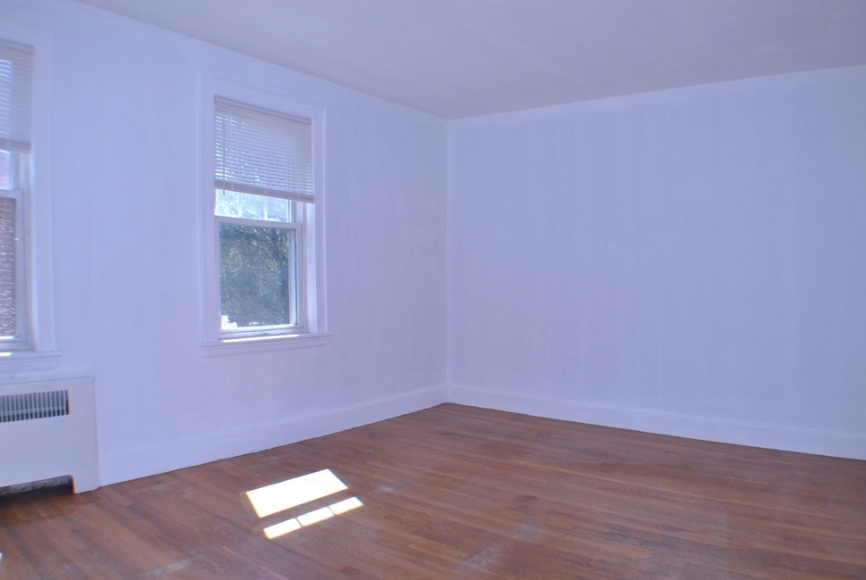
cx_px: 430
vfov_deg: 35.2
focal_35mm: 38
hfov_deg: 50.6
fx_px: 915
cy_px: 295
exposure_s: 1/100
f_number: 4
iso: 100
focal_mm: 24
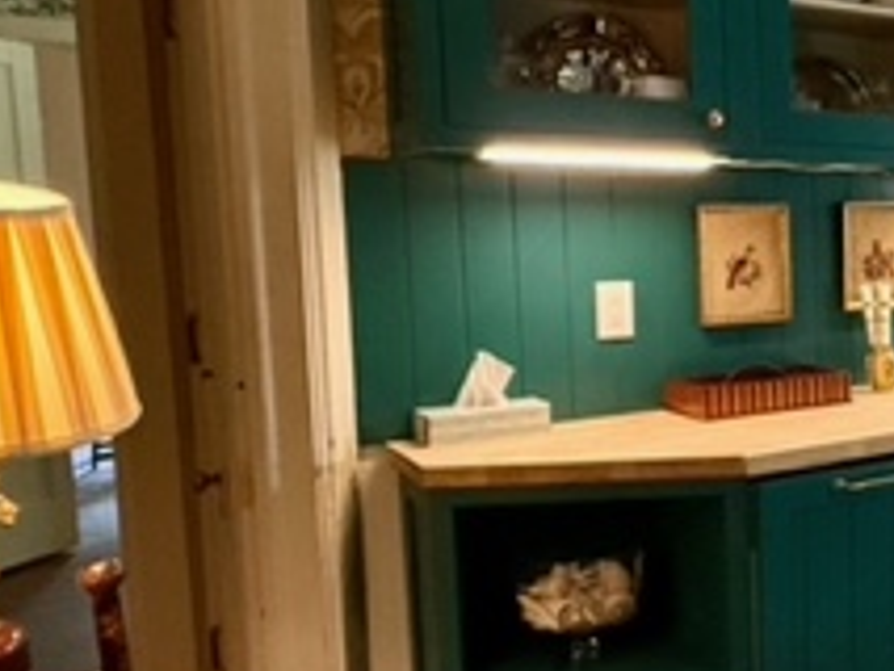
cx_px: 1020
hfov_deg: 36.6
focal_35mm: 42
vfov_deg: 34.4
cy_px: 323
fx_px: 1085
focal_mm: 2.22
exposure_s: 1/120
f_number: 2.2
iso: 640
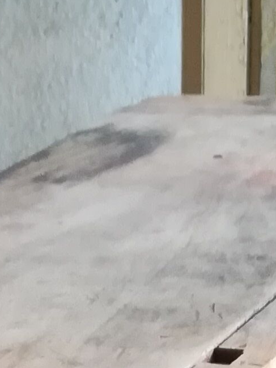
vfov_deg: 10.9
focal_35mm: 159
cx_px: -43
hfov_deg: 9.2
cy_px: 819
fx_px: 1690
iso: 250
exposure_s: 1/33.3
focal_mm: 3.83
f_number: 2.2
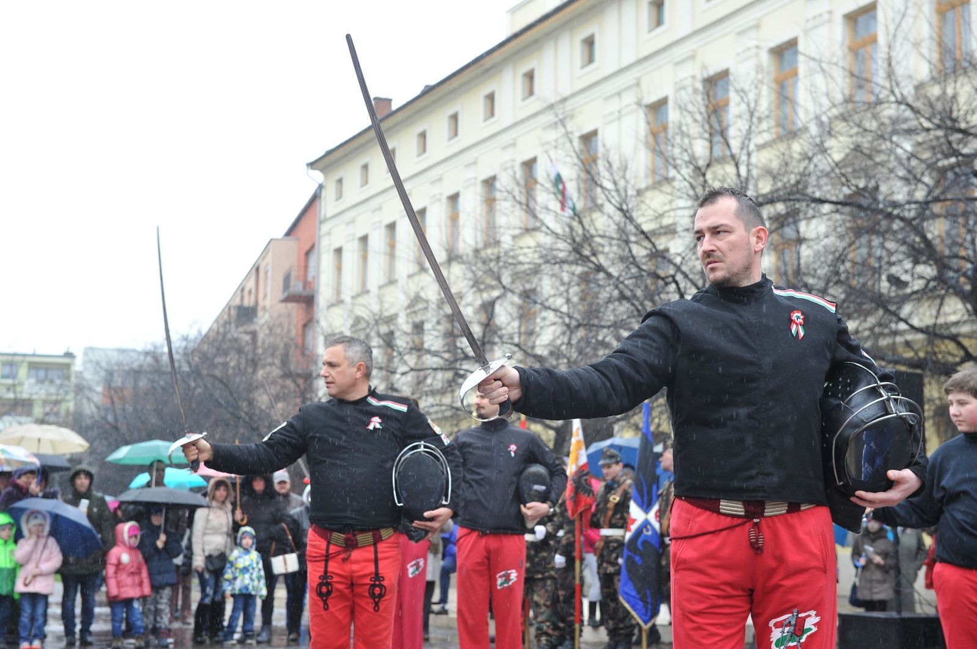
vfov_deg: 23.3
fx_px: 1573
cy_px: 324
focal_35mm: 58
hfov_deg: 34.5
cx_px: 488
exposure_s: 1/400
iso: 1600
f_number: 4.5
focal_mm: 58
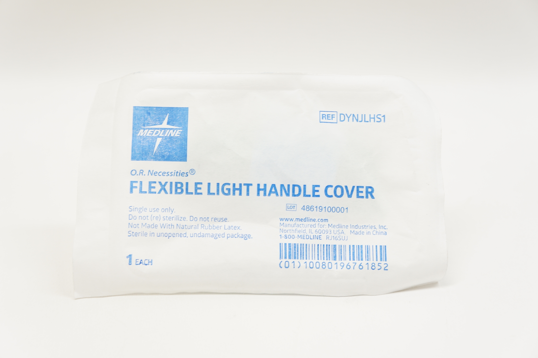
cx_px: 269
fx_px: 761
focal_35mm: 51
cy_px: 179
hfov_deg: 38.9
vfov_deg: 26.4
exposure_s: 1/50
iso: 400
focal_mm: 34
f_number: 6.3
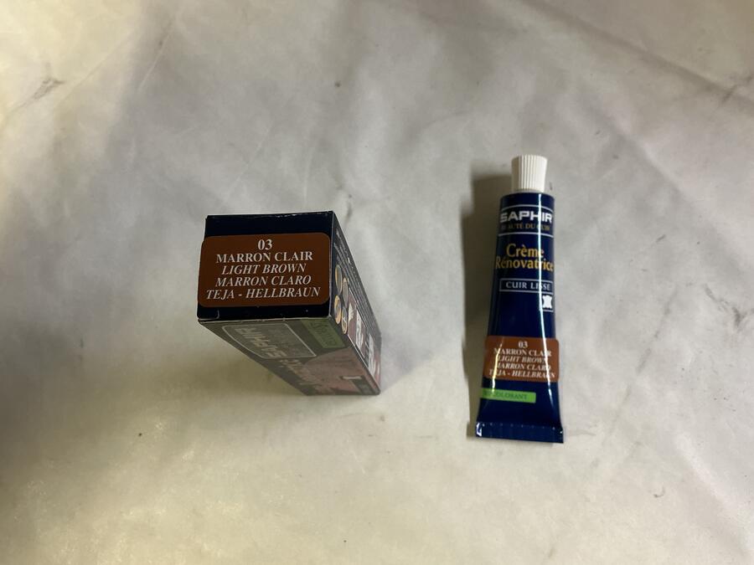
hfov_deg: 61.7
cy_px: 282
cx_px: 377
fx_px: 632
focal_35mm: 29
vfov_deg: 48.2
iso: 125
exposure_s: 1/50
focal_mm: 3
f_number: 1.8
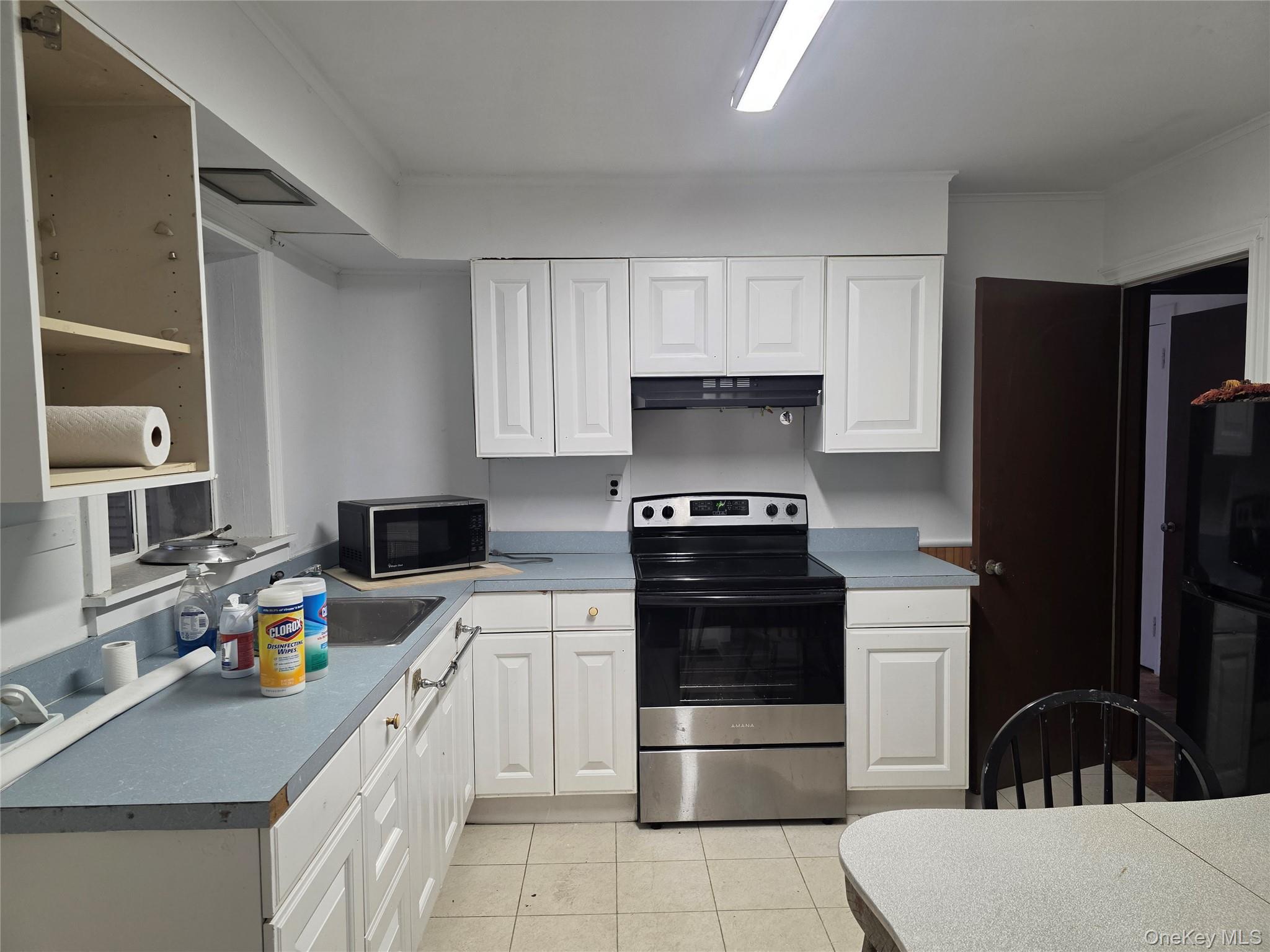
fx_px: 844
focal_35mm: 23
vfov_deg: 58.9
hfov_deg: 73.9
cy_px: 476
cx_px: 635
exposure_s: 1/120
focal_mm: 6.3
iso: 200
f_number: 1.7
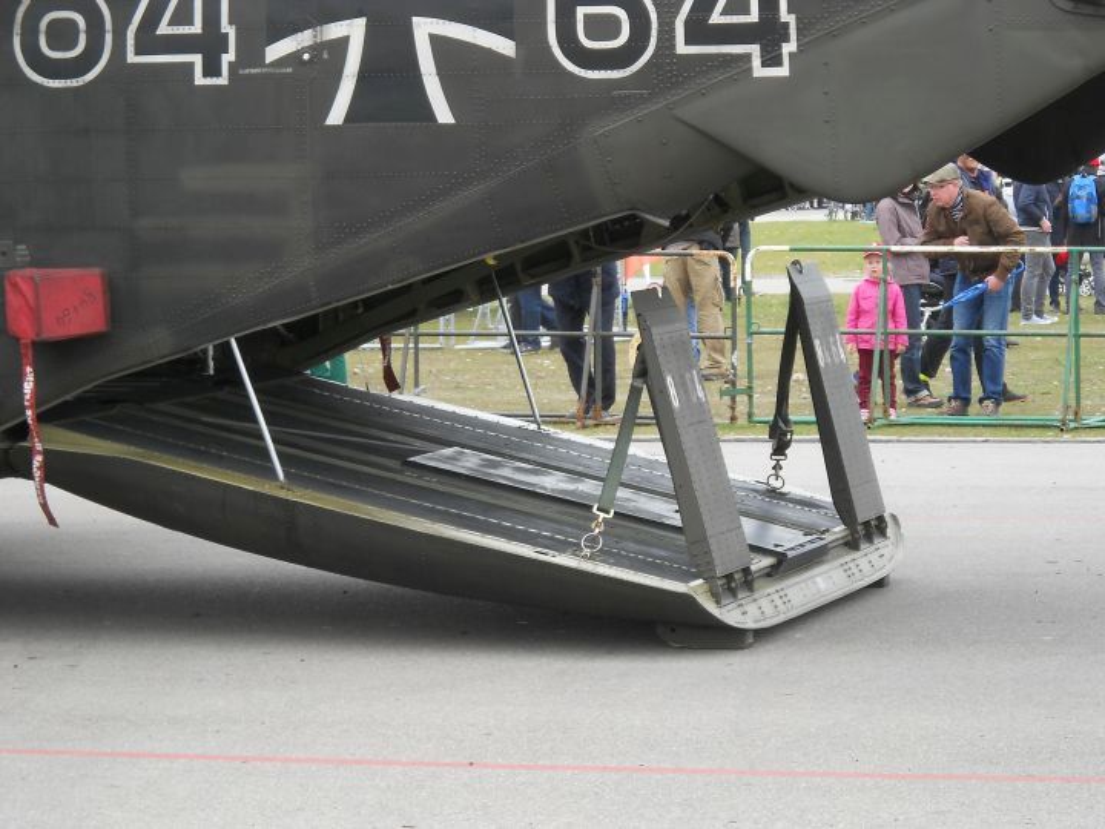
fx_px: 4629
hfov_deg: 13.6
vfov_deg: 10.2
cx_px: 552
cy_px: 414
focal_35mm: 145
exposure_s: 1/60
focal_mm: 24.03
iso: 80
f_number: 6.7
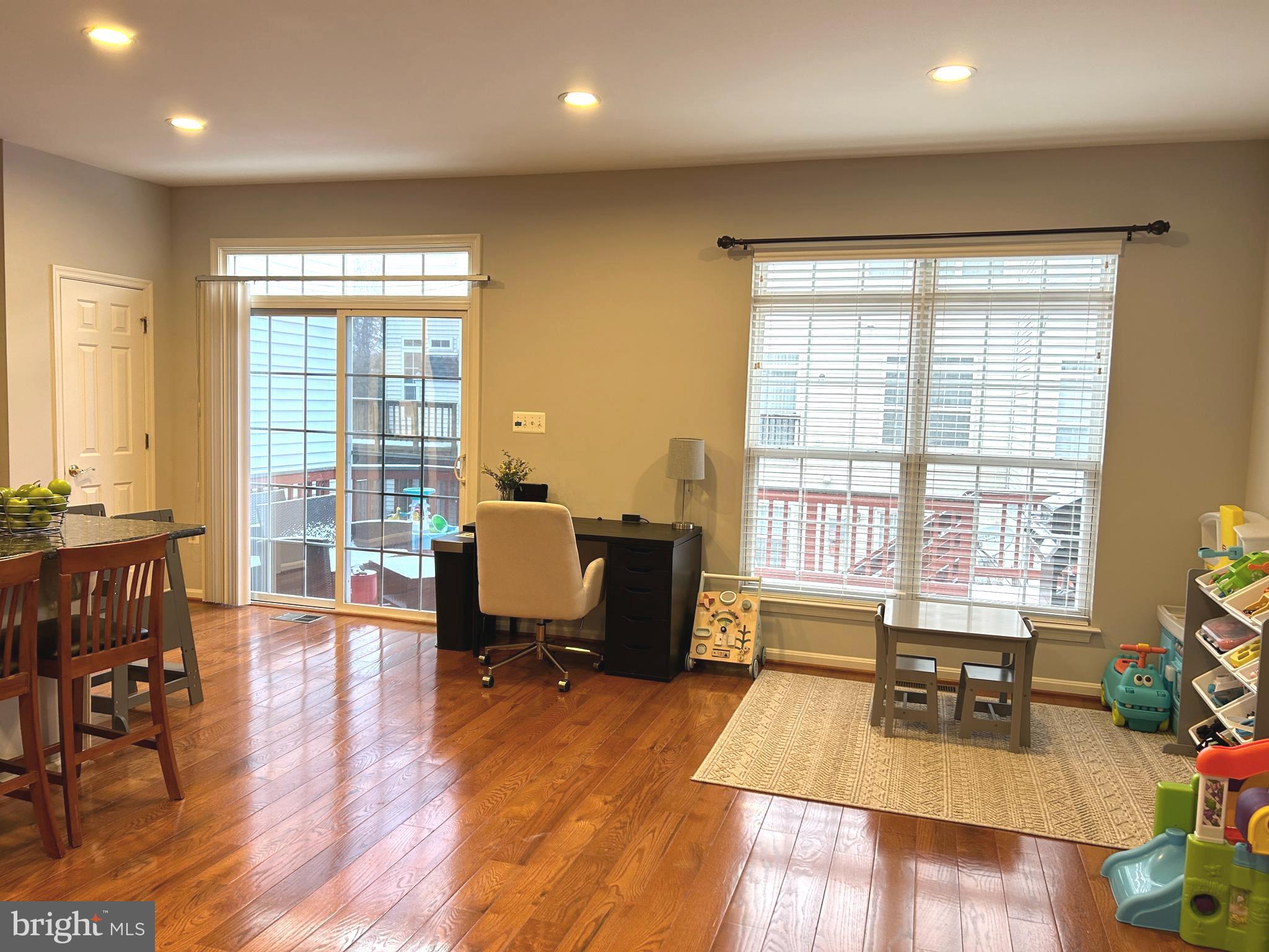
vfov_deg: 53.1
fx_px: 953
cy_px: 476
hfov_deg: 67.3
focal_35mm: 26
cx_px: 634
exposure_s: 1/120
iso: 80
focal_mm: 5.7
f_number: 1.5
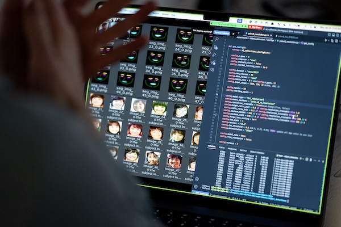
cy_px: 114
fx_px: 1392
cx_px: 170
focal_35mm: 147
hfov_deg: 14.0
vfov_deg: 9.3
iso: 1600
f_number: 3.2
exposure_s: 1/200
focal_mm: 147
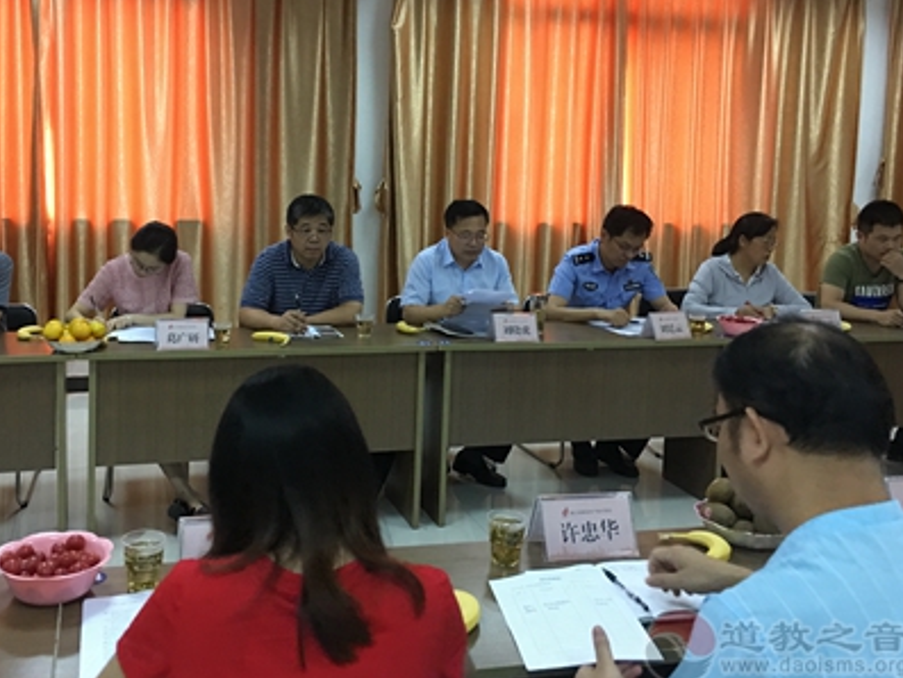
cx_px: 364
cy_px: 257
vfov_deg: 37.5
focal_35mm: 38
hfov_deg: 48.7
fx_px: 992
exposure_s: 1/10
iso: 80
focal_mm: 4.15
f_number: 2.2
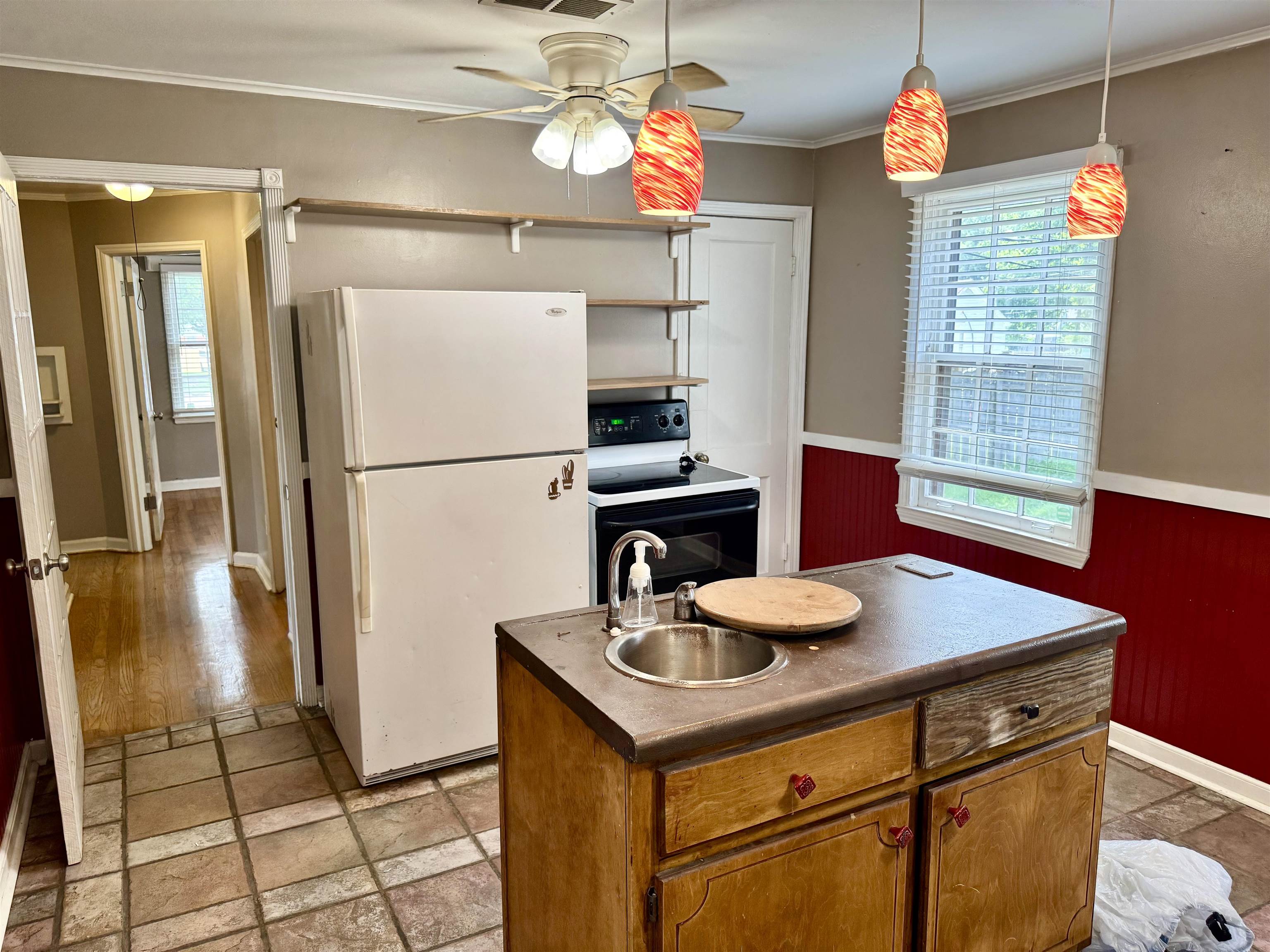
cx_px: 635
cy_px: 476
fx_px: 881
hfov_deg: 71.6
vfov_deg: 56.8
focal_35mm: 24
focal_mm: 6.76
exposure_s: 1/120
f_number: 1.78
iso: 160
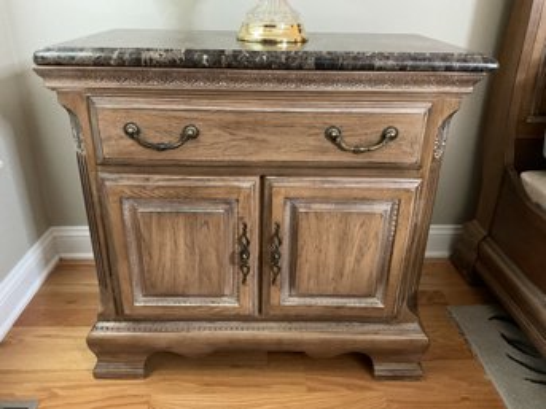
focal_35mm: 29
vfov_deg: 48.2
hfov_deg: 61.7
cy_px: 204
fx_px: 457
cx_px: 273
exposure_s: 1/30
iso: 640
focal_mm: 3
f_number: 1.8
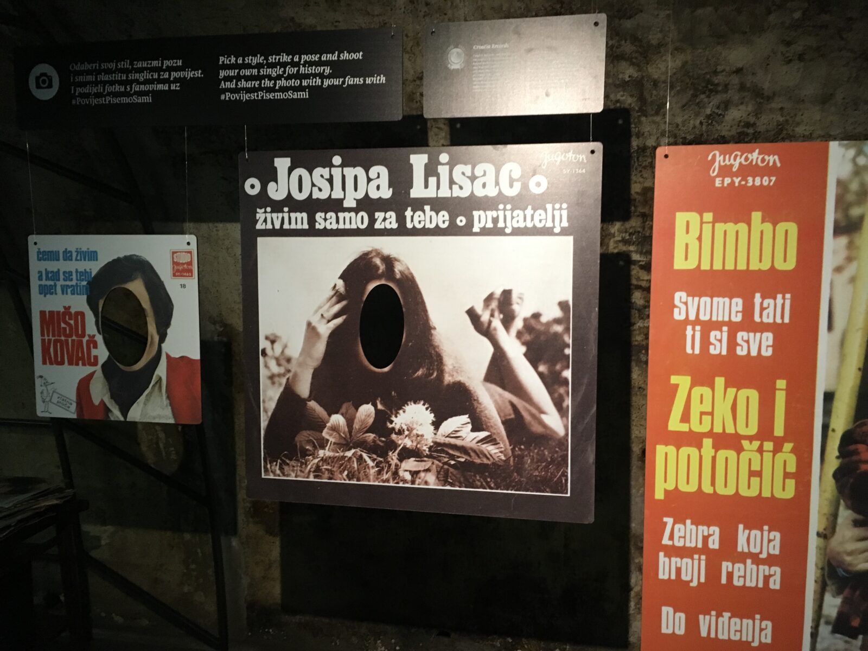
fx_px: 727
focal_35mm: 29
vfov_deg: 48.2
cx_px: 434
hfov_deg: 61.7
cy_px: 326
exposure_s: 1/20
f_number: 2.2
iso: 200
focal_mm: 4.15
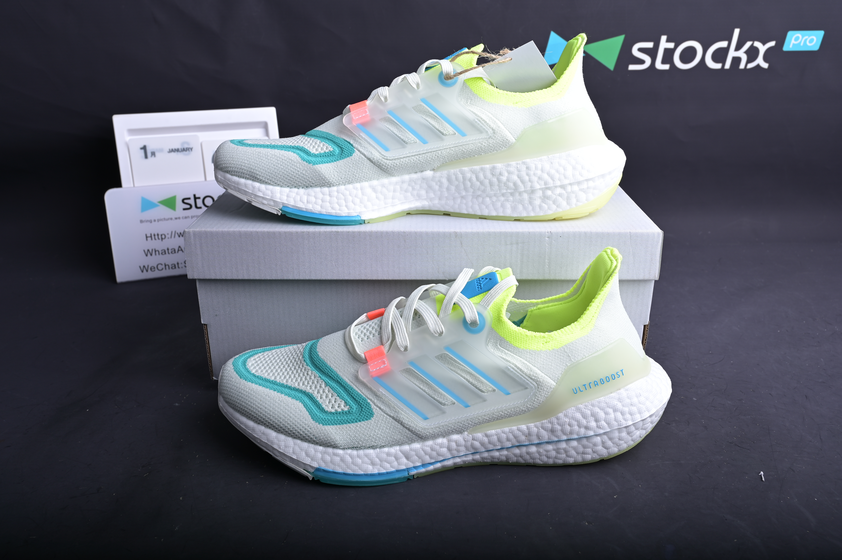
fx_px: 713
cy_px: 280
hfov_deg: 61.1
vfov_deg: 42.9
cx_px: 421
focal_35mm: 30
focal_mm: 30.5
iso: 100
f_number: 10
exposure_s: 1/250
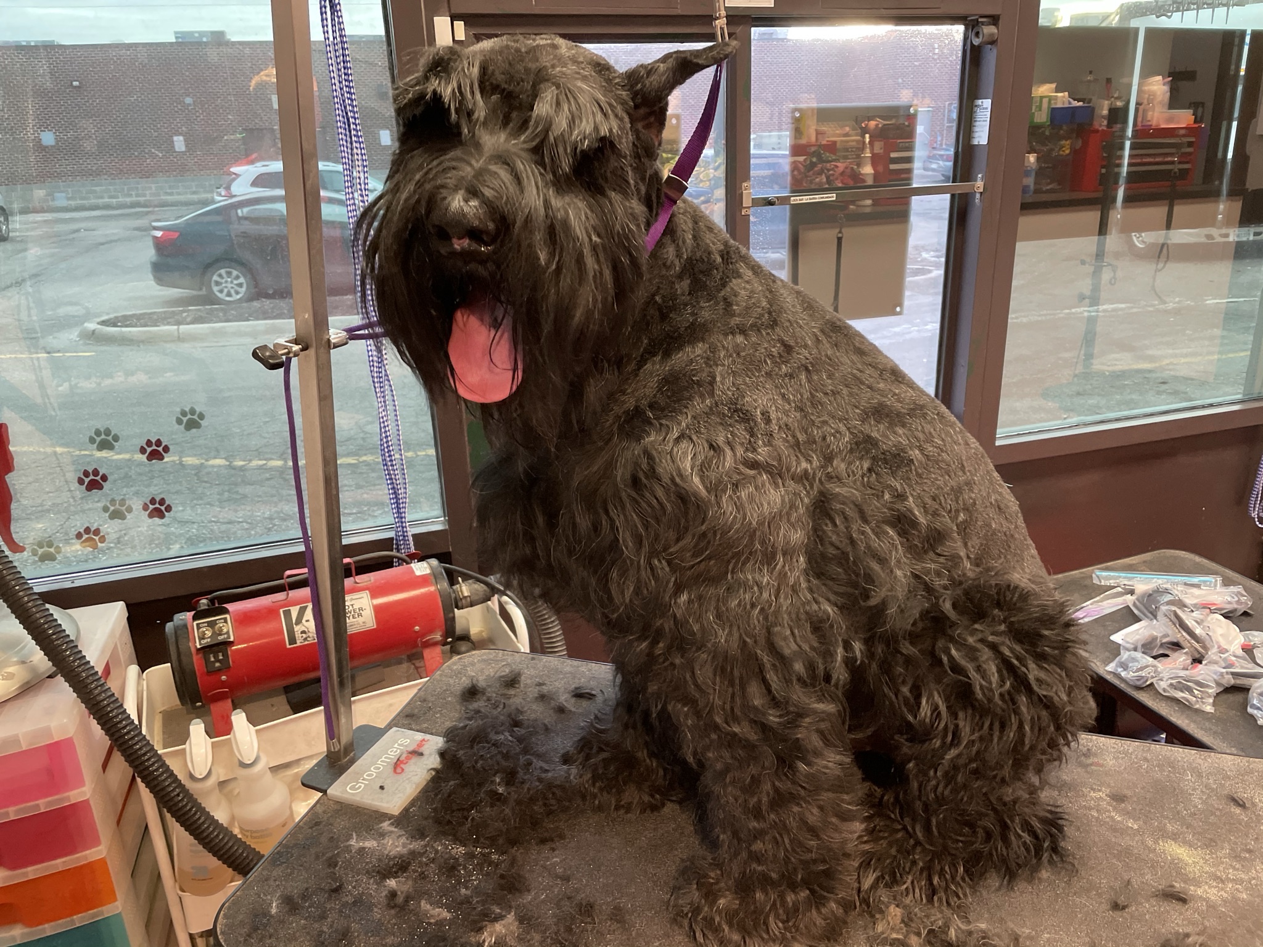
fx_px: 949
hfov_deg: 67.3
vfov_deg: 53.1
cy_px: 474
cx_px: 632
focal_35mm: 26
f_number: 1.6
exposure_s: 1/60
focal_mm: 4.2
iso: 400
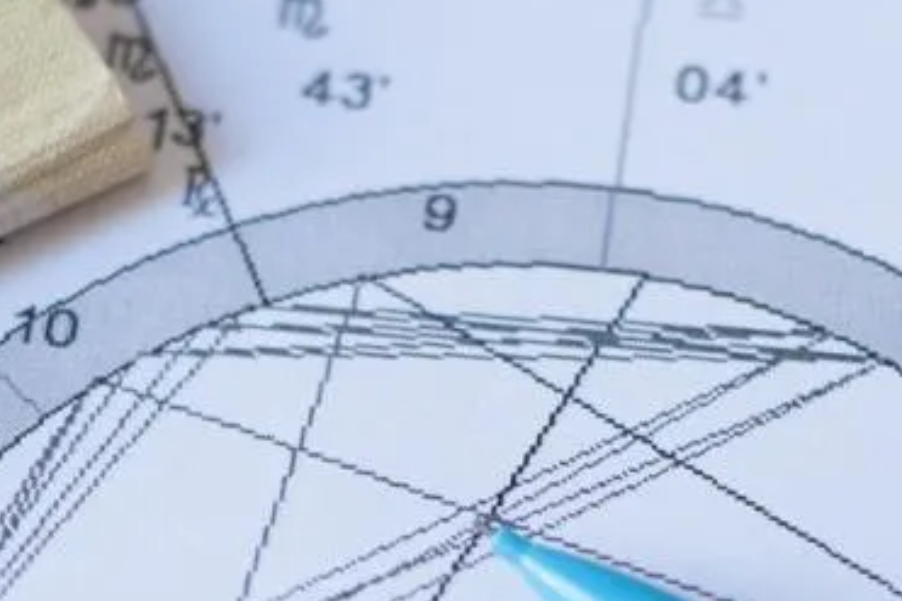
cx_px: 328
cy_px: 545
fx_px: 5059
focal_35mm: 202
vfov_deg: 6.8
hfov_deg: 10.2
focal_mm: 50
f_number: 2.5
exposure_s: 1/80
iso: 800
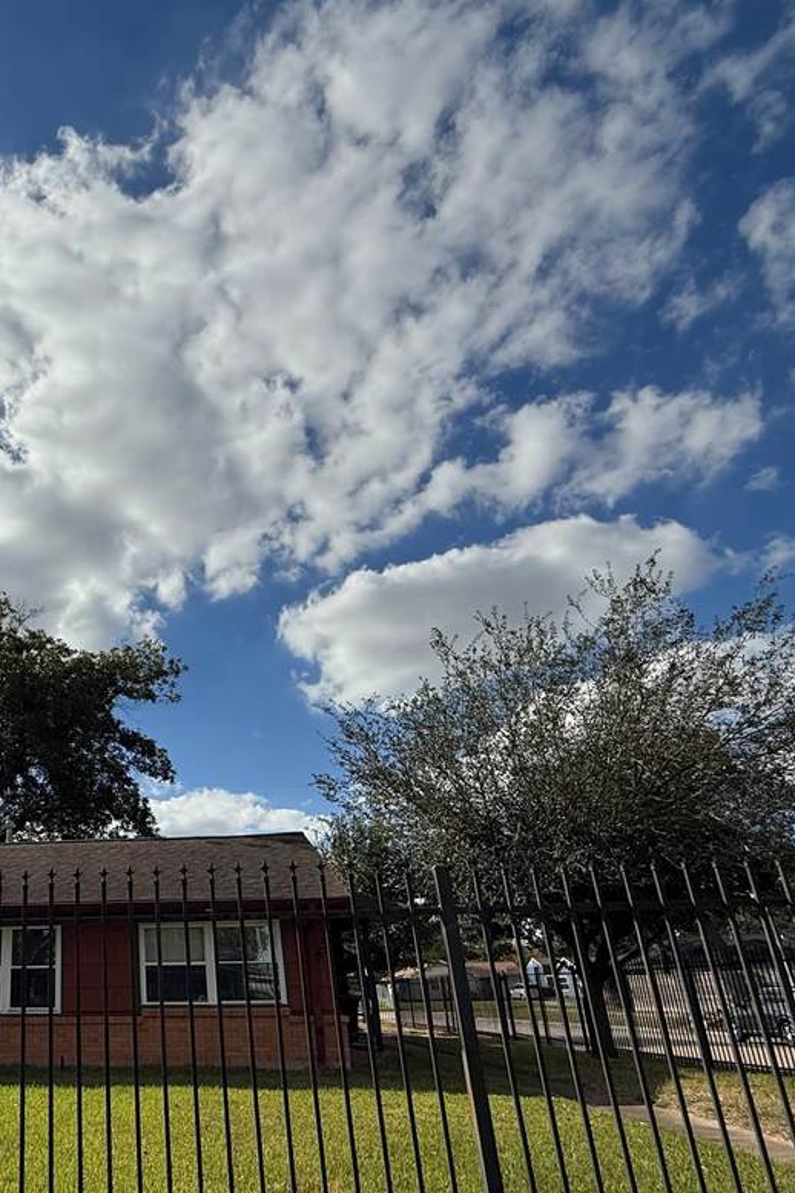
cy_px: 700
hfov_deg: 48.6
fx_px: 795
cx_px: 111
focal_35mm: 24
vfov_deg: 73.1
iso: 50
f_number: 2.2
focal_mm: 2.22
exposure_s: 1/6173
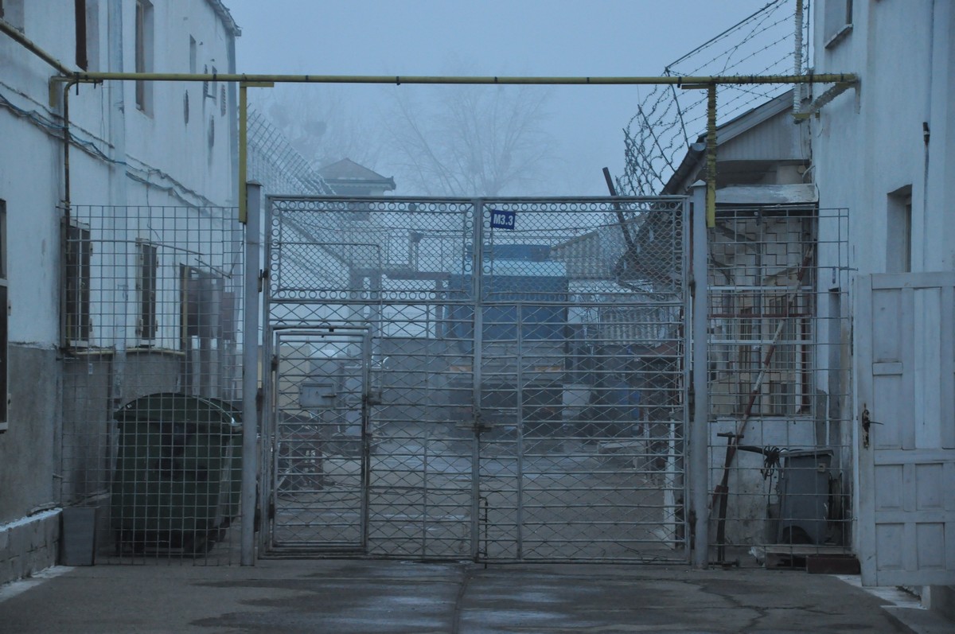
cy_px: 317
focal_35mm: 112
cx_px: 478
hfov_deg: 18.2
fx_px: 2981
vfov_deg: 12.1
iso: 1600
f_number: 5.3
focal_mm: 75
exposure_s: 1/60
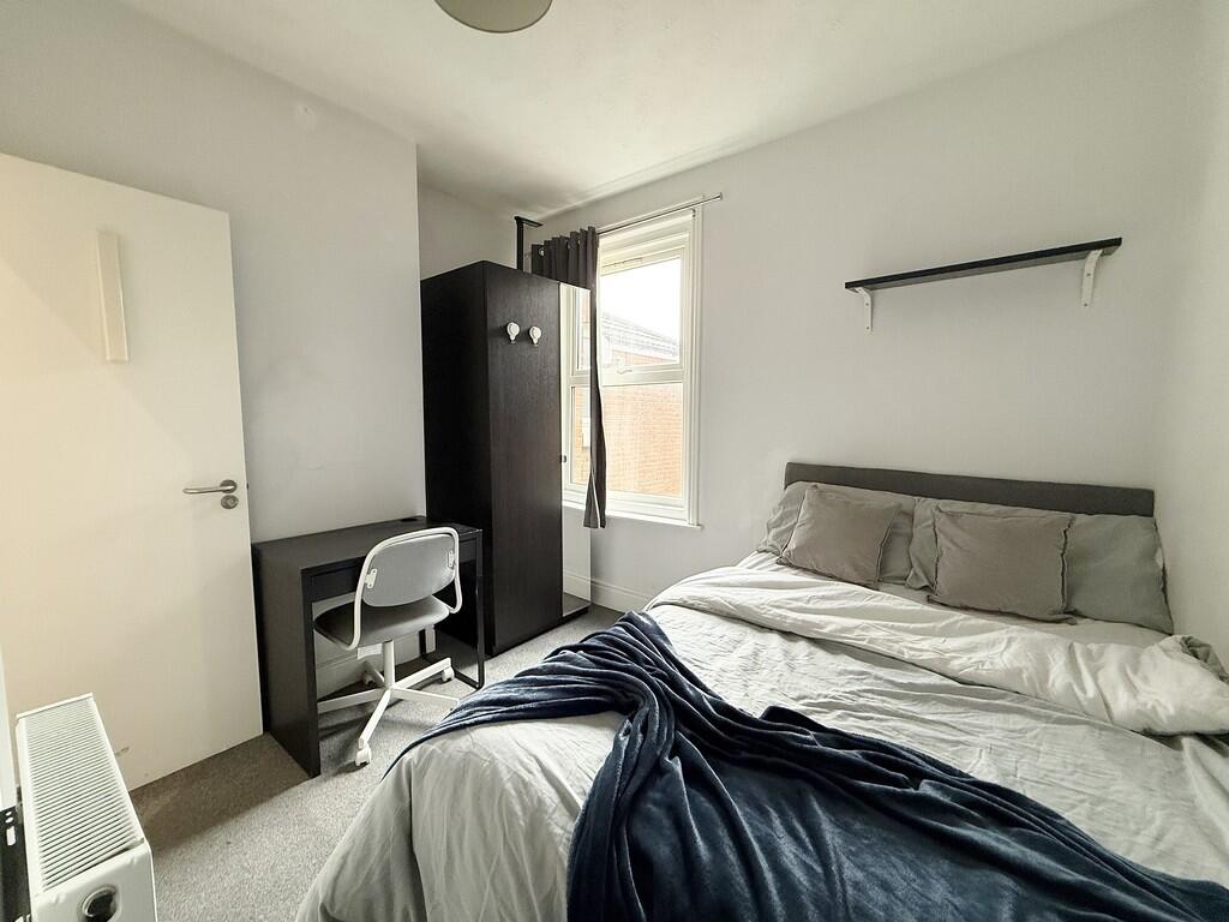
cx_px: 614
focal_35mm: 14
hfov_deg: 102.1
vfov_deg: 85.7
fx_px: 497
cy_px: 461
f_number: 2.2
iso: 320
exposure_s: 1/100
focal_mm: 2.22
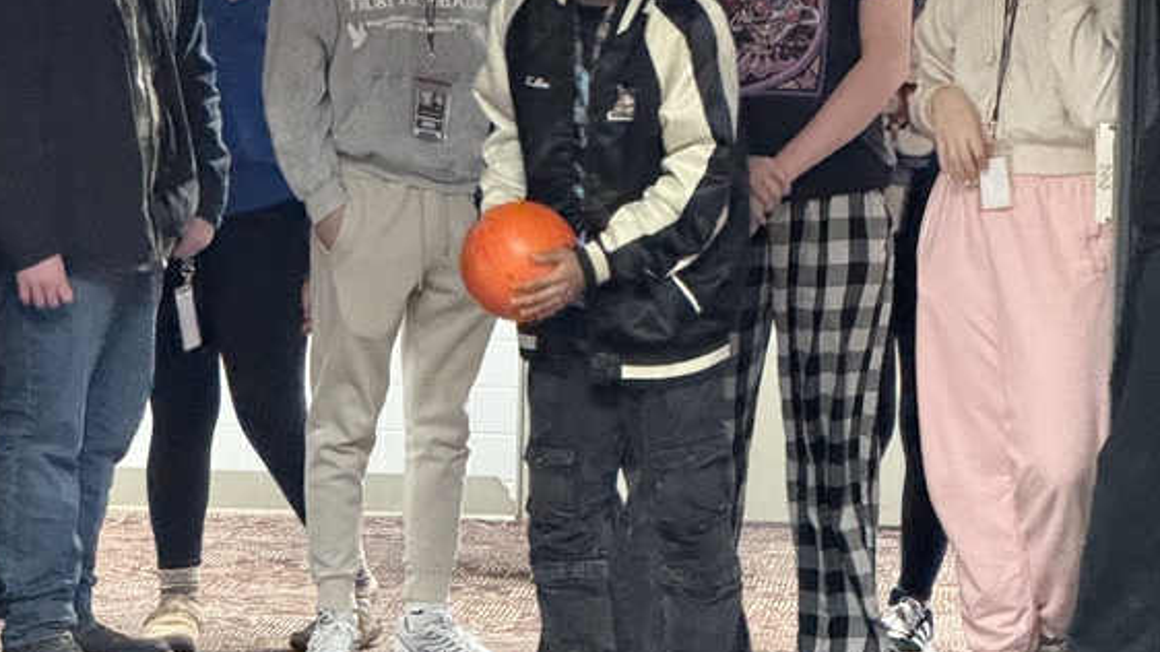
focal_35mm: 238
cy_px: 485
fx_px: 7320
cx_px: 485
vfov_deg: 5.1
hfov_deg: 9.1
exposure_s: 1/40
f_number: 2.8
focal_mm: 15.66
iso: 800
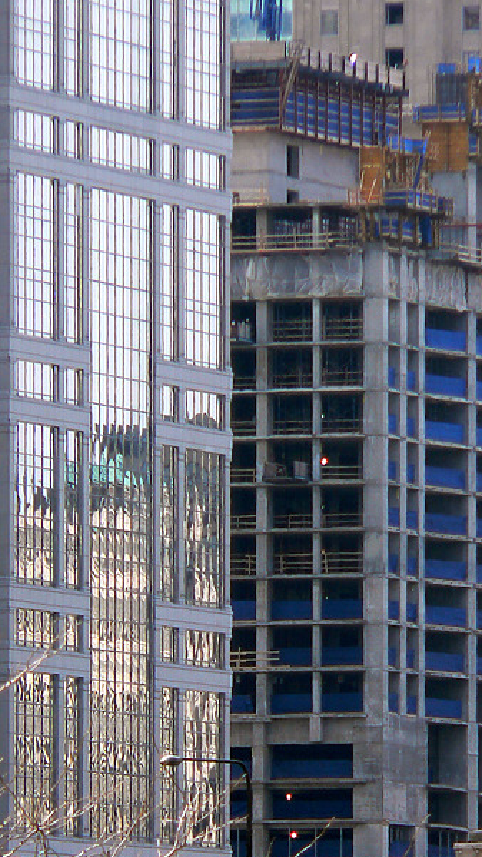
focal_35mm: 579
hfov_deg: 2.1
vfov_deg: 3.7
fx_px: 13154
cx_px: 367
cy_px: 641
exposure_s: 1/250
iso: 80
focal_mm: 58.9
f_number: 4
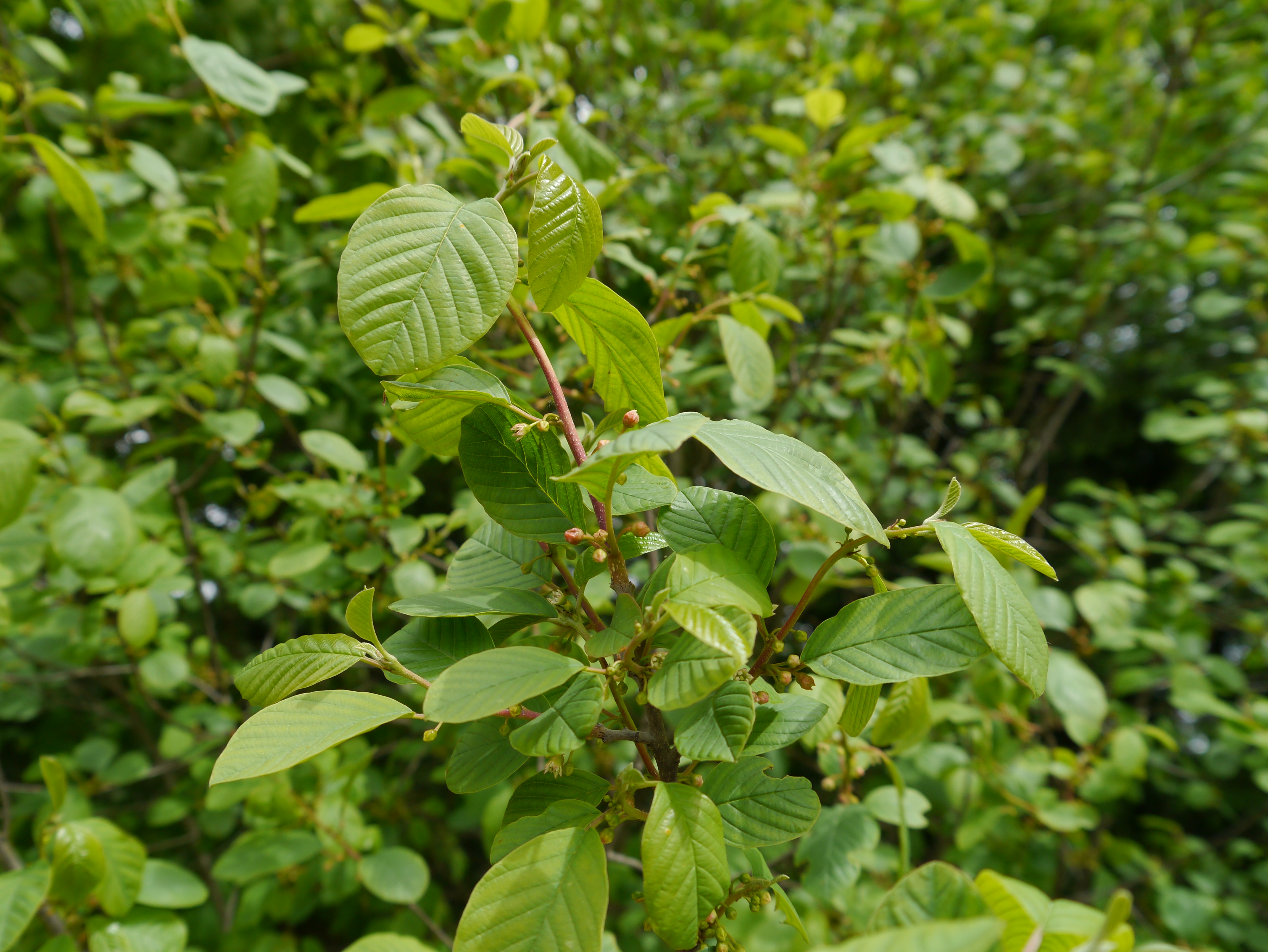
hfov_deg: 59.9
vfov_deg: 46.8
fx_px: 1099
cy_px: 466
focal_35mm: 30
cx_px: 609
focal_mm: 14
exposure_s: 1/250
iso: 160
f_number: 5.6
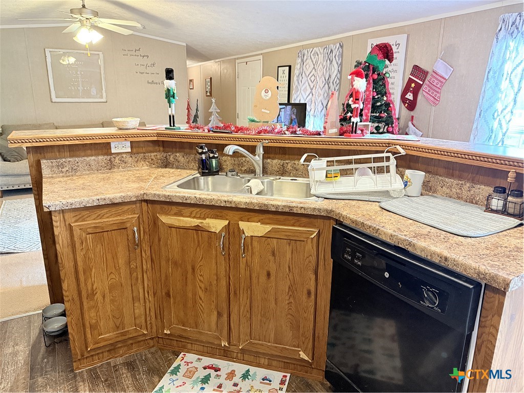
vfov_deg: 56.8
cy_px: 196
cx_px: 262
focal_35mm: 24
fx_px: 363
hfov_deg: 71.6
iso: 640
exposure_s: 1/60
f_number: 1.78
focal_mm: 6.76
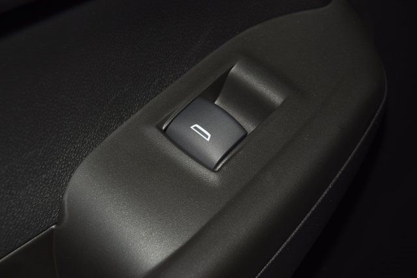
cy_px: 139
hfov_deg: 19.5
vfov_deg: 13.0
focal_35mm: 105
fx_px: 1216
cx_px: 208
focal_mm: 70
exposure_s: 1/125
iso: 100
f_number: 8
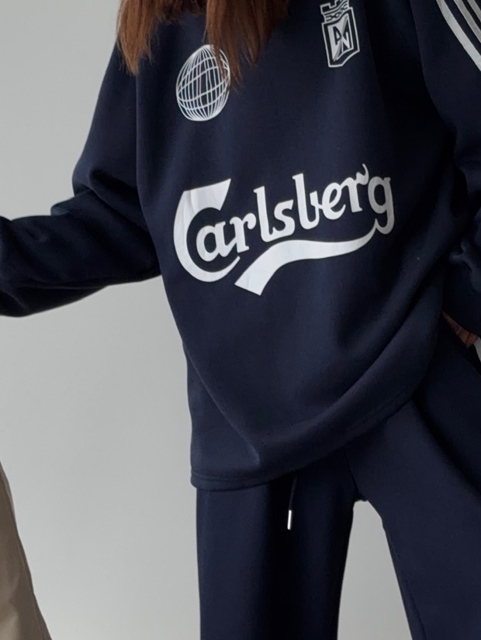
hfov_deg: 12.5
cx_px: 235
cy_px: 365
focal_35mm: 119
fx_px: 2204
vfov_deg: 16.5
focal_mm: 6.76
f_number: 1.78
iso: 64
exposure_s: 1/50
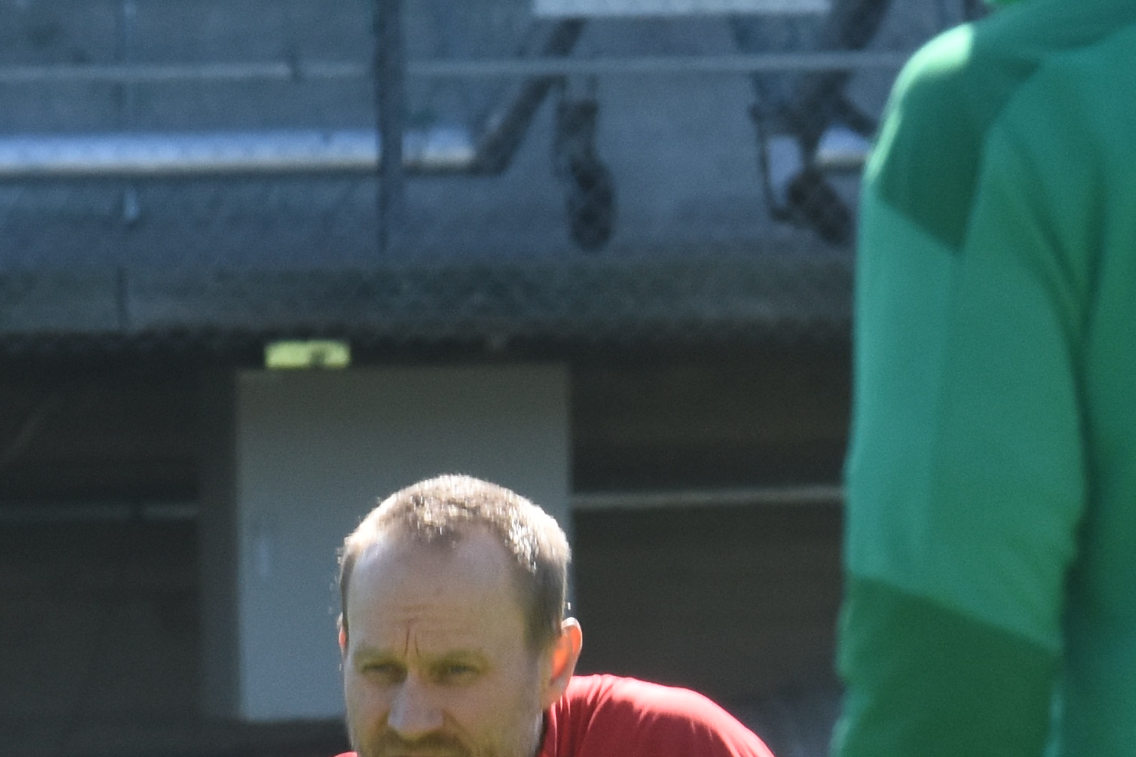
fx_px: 36282
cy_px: 1112
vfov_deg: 1.2
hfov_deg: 1.8
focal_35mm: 1150
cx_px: 466
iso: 640
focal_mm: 190
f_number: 13
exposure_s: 1/320
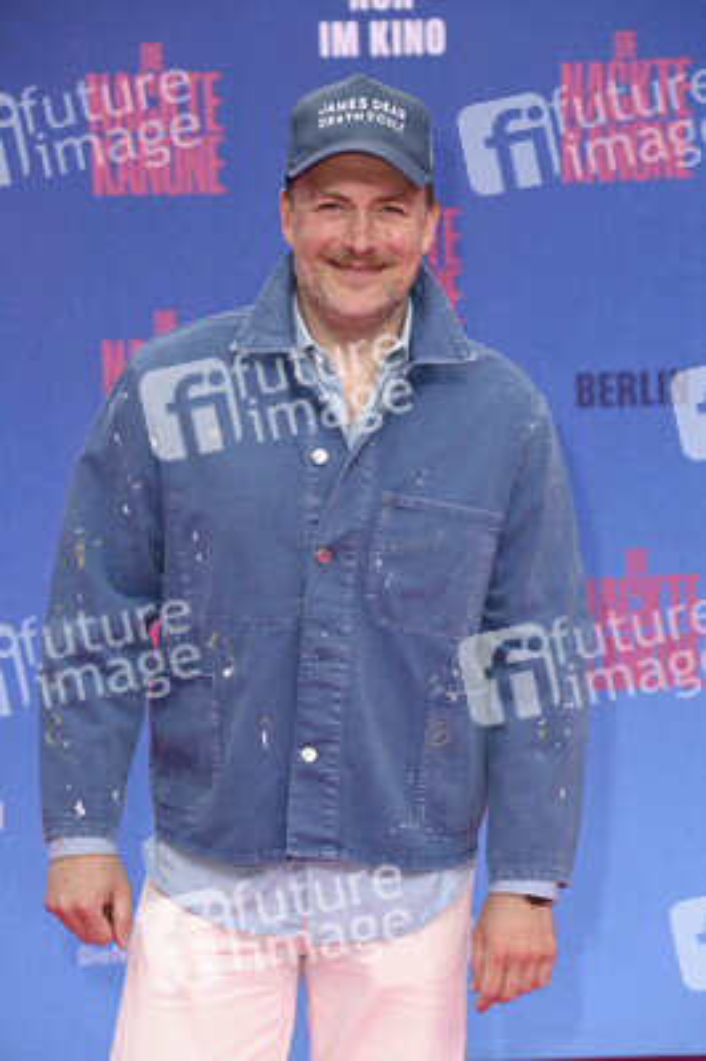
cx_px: 353
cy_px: 530
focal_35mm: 145
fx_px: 4272
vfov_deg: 14.2
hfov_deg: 9.4
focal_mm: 145
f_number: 7.1
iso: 250
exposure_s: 1/250
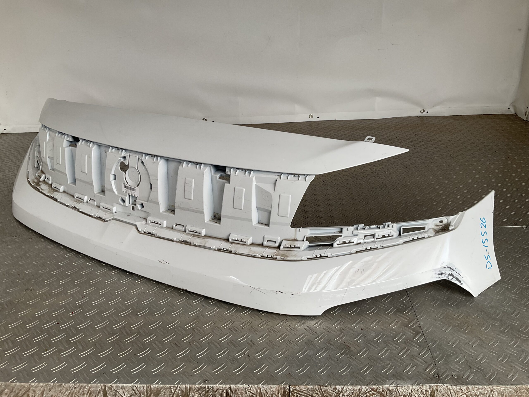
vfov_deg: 48.2
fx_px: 443
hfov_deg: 61.7
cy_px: 198
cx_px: 264
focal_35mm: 29
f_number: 1.8
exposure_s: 1/120
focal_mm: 3
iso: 20
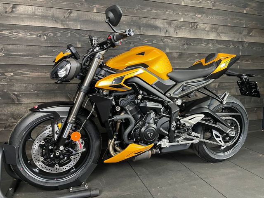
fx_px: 198
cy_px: 99
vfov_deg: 53.1
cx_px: 132
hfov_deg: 67.3
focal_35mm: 26
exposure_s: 1/33
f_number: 1.6
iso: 500
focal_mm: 4.2
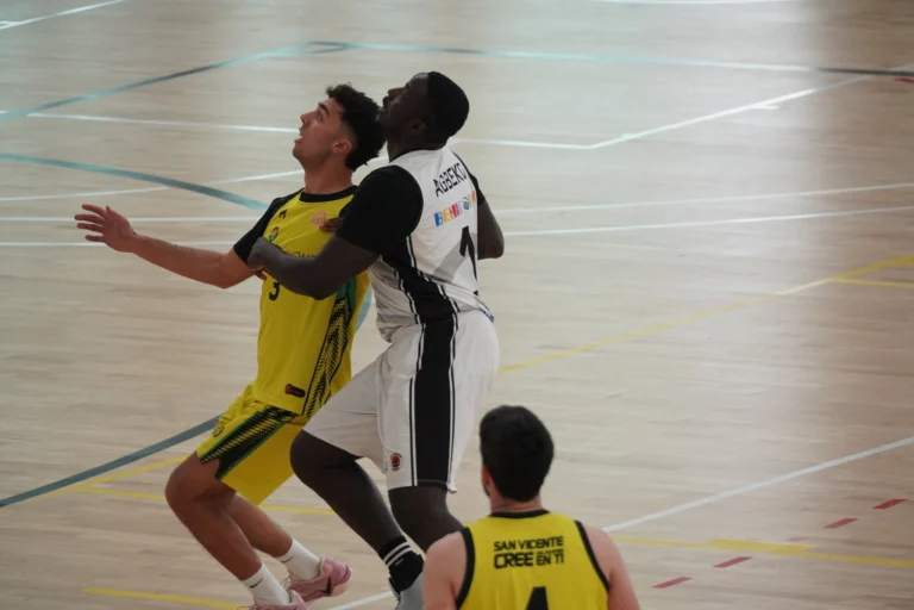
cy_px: 305
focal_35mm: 426
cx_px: 457
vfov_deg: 3.2
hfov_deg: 4.8
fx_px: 10815
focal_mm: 284
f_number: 6.3
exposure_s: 1/800
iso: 2500
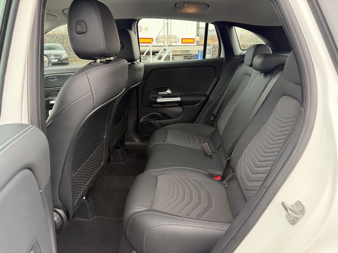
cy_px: 126
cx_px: 169
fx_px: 234
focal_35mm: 24
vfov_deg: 56.8
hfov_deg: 71.6
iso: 200
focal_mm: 6.76
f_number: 1.78
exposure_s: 1/141
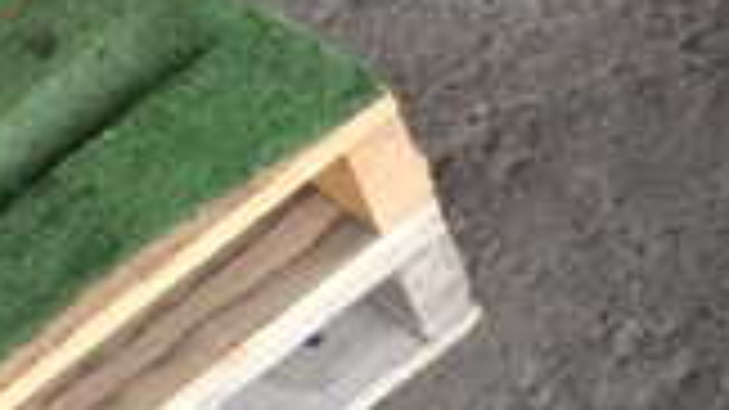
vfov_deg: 12.0
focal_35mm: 101
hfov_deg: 17.9
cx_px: -490
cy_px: 131
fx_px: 1952
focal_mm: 4.5
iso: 100
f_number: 2
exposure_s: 1/125
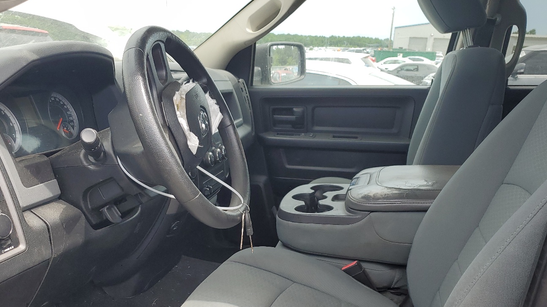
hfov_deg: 56.6
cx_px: 257
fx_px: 508
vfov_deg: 32.7
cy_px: 249
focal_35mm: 35
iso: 50
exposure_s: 1/714
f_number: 1.5
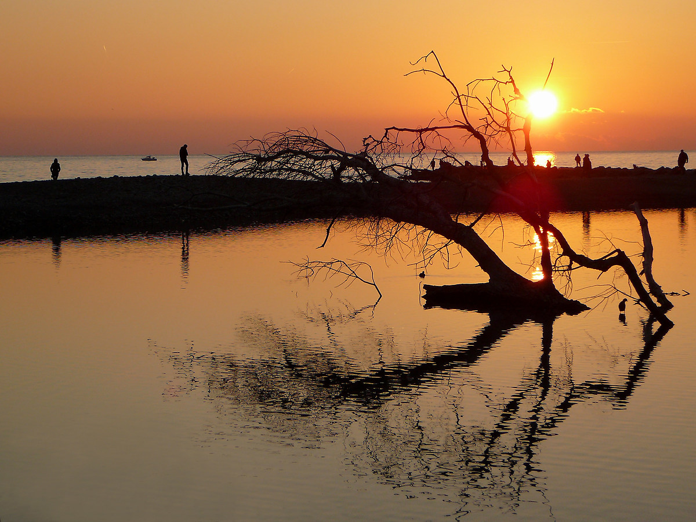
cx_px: 348
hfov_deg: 18.7
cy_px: 261
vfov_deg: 14.1
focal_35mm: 105
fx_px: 2111
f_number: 3.9
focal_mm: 15.6
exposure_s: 1/400
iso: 80
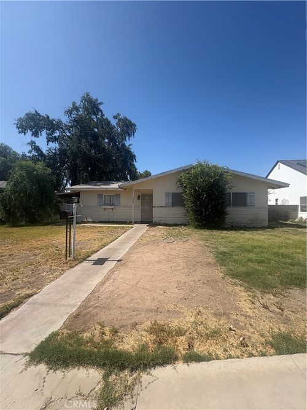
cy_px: 205
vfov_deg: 102.1
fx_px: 166
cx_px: 154
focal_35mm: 14
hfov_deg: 85.7
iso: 50
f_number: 2.2
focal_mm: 2.22
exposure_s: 1/2083
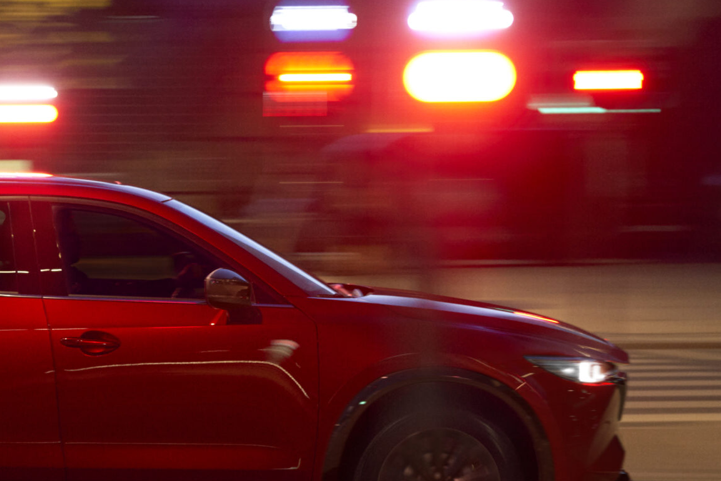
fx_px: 2444
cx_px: 137
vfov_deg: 11.2
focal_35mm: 122
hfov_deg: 16.6
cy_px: 435
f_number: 5.6
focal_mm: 55
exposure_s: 1/15
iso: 1600
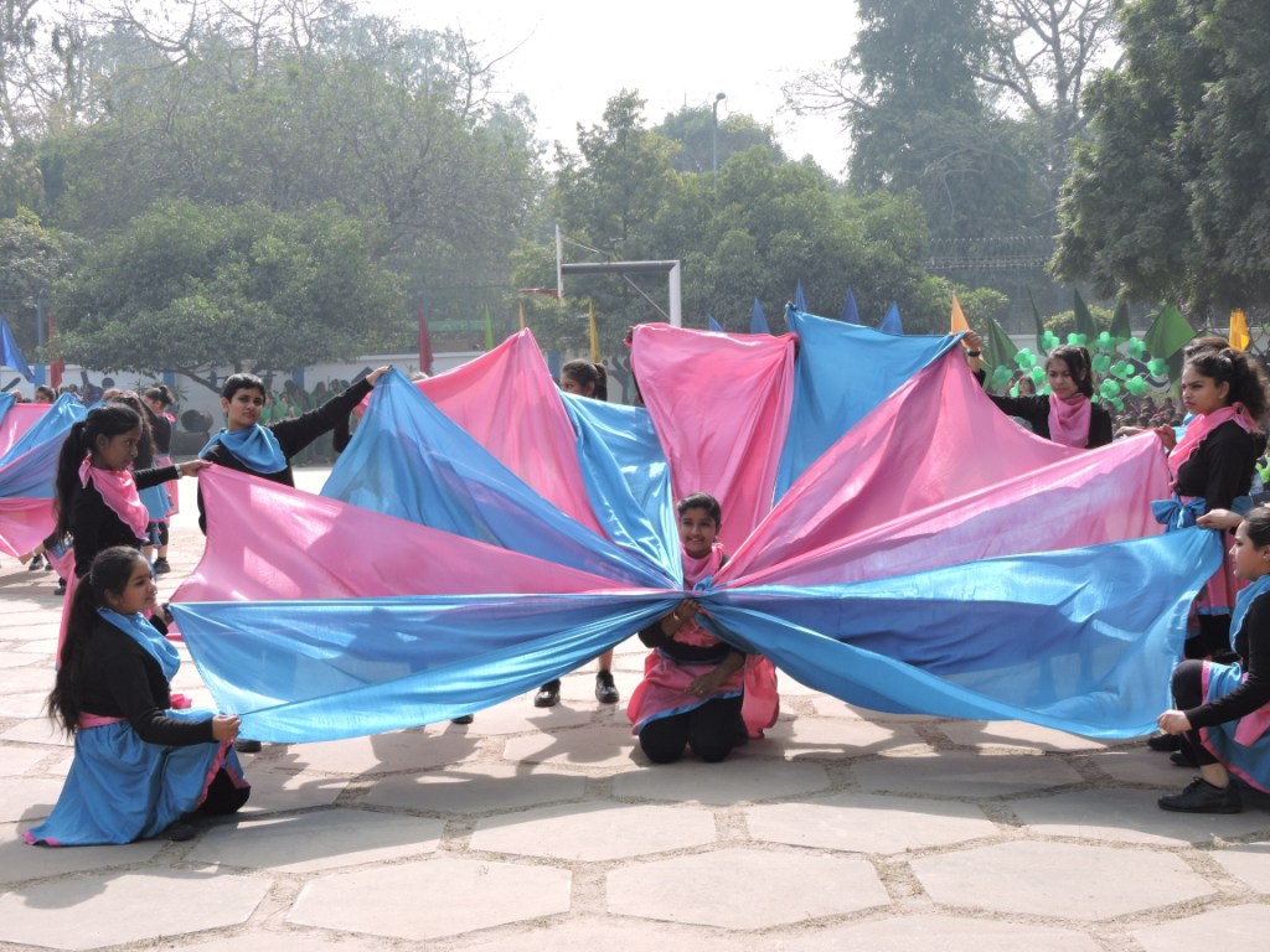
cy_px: 476
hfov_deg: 34.9
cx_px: 635
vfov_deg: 26.6
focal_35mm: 55
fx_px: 2018
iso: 100
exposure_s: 1/400
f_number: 4
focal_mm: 9.9
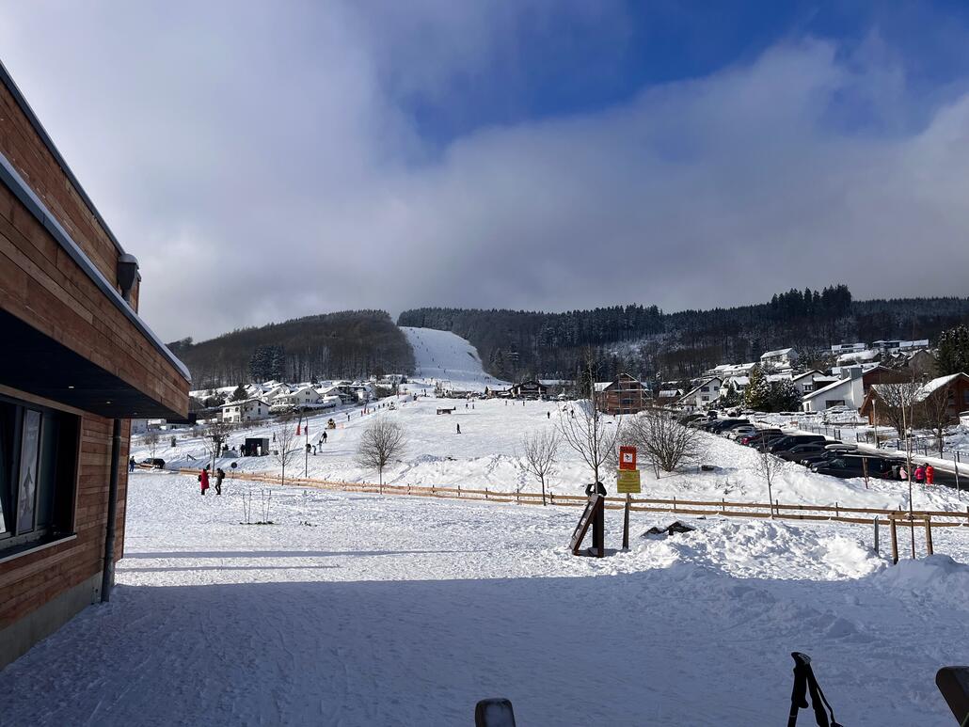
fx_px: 728
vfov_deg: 53.1
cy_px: 364
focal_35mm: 26
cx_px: 484
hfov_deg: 67.3
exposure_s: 1/7874
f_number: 1.6
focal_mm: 5.1
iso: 50
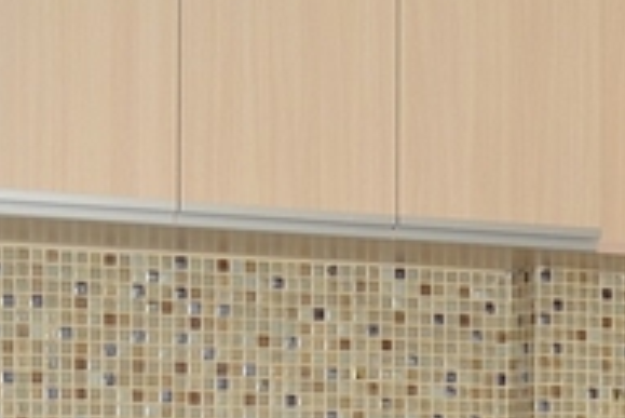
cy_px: 629
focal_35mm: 168
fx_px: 2919
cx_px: 508
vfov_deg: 8.0
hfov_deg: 12.2
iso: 100
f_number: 5
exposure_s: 1/8
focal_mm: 30
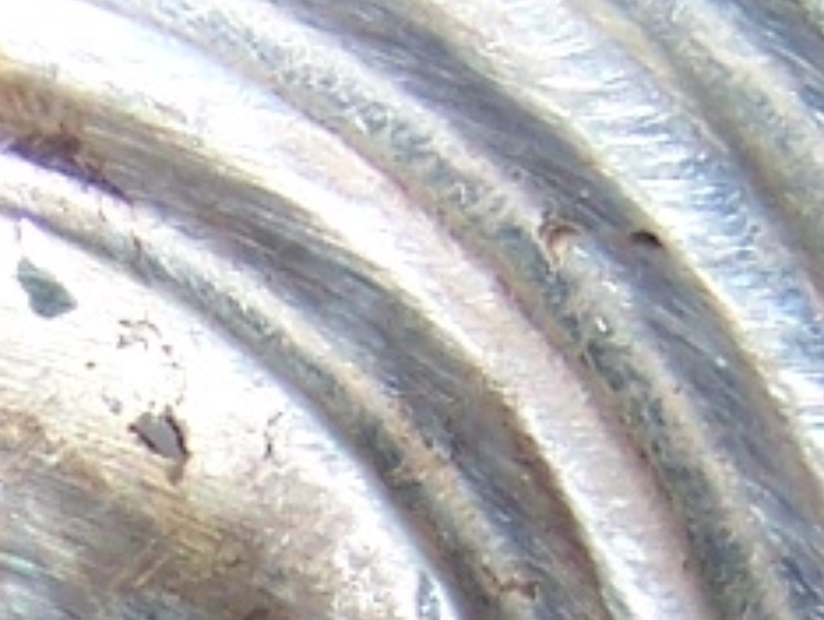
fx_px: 6005
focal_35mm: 252
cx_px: -215
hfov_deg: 7.8
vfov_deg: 5.8
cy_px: 1053
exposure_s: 1/60
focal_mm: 6.3
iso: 80
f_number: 2.8
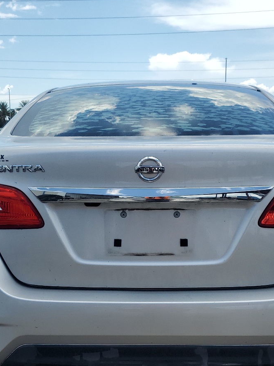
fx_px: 496
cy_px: 244
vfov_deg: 39.9
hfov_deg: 30.9
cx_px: 137
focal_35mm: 47
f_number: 1.5
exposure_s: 1/3333
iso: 50
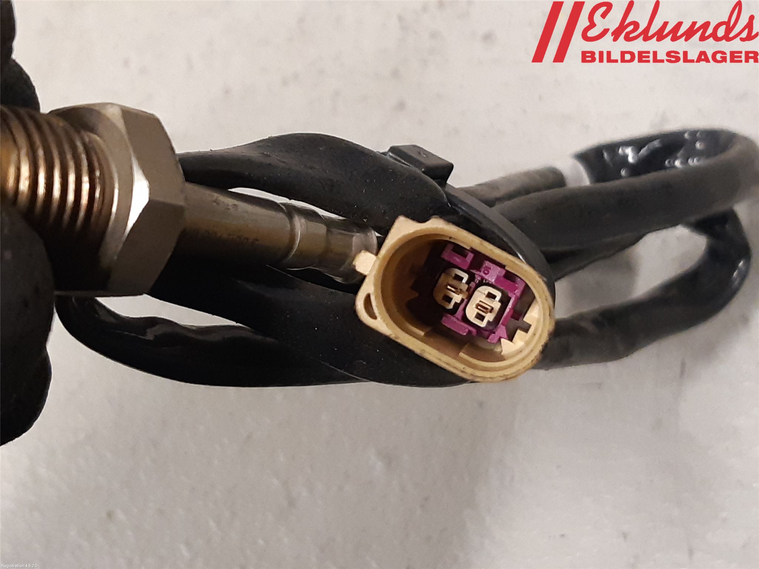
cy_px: 284
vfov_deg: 53.1
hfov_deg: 67.3
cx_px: 380
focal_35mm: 26
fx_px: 570
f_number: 1.7
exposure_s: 1/50
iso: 250
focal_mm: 3.93
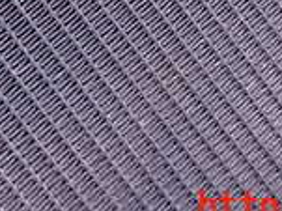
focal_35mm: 119
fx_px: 969
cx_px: 60
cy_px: -189
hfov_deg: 16.5
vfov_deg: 11.4
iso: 200
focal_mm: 5.4
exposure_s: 1/50
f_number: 2.3
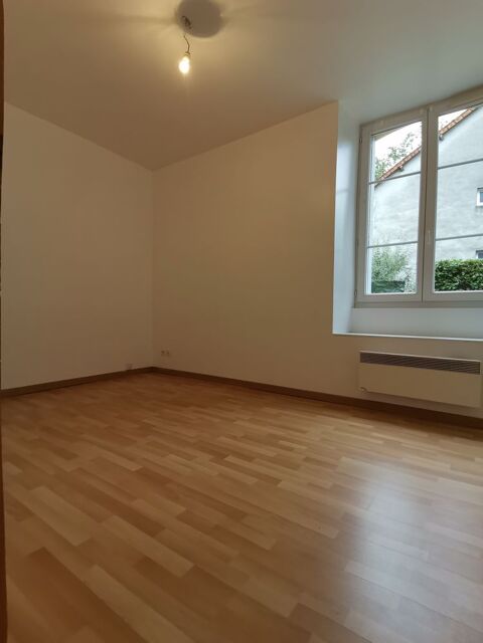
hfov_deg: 74.7
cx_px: 242
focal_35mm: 17
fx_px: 316
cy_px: 322
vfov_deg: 91.0
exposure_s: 1/50
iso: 80
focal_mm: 1.78
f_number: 2.4
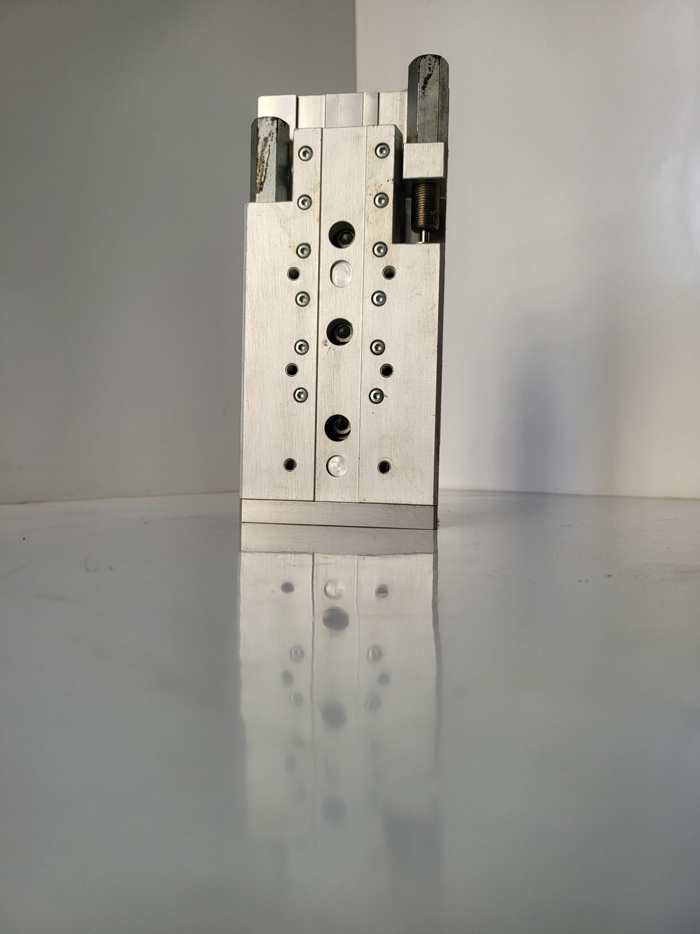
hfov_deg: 56.8
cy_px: 467
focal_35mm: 24
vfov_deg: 71.6
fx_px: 647
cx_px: 350
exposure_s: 1/203
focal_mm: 5
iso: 40
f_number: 1.8
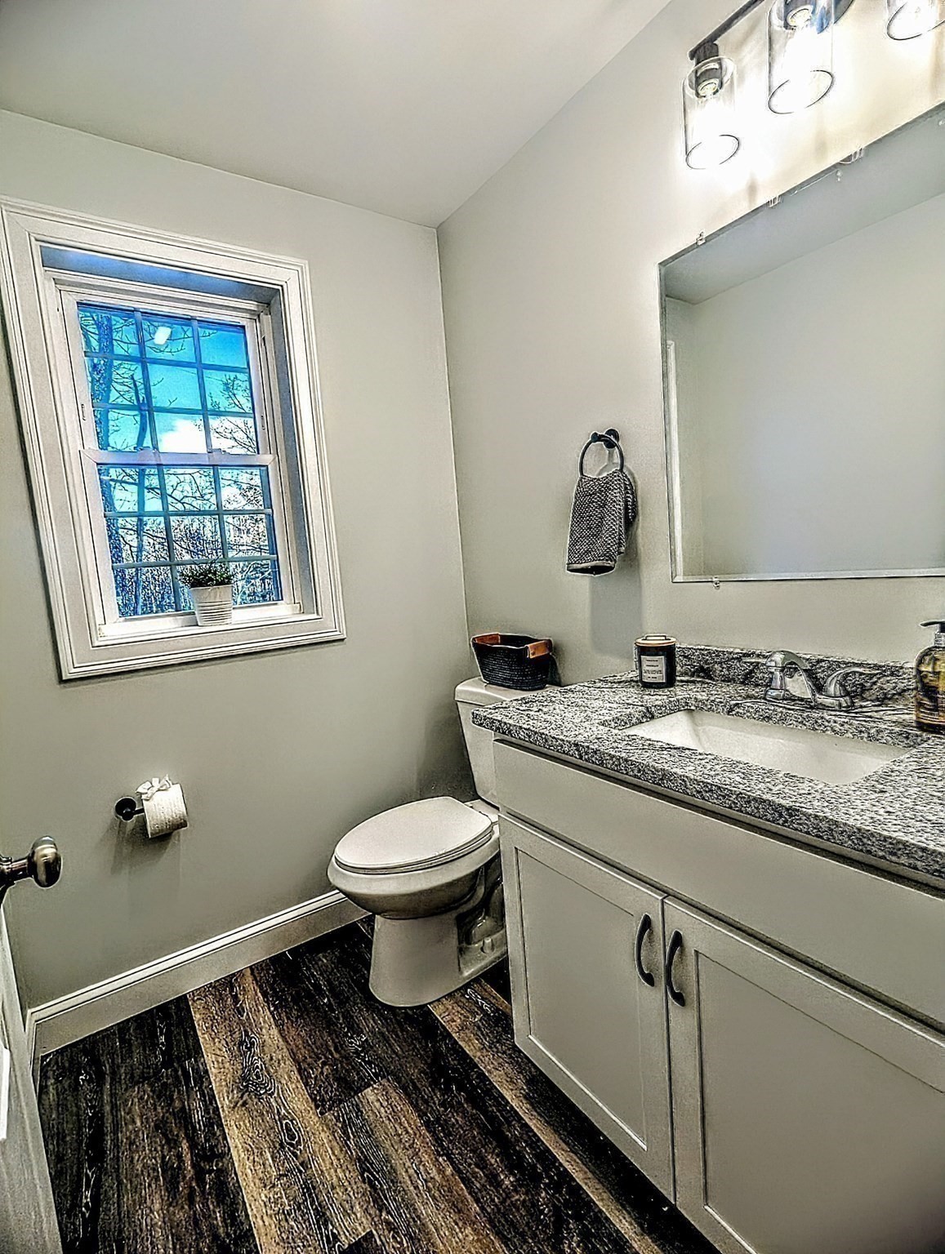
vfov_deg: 94.4
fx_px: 581
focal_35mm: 16
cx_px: 472
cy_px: 627
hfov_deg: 78.3
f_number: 2.2
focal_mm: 2.35
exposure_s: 1/156
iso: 42
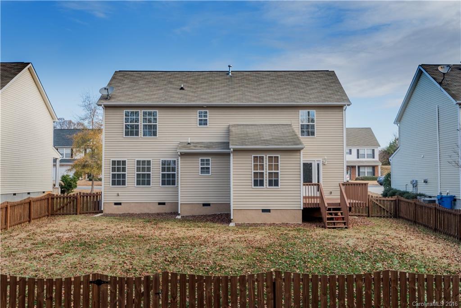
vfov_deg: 37.9
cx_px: 230
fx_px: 448
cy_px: 154
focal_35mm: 35
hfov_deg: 54.4
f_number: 8
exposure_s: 1/200
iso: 200
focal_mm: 35
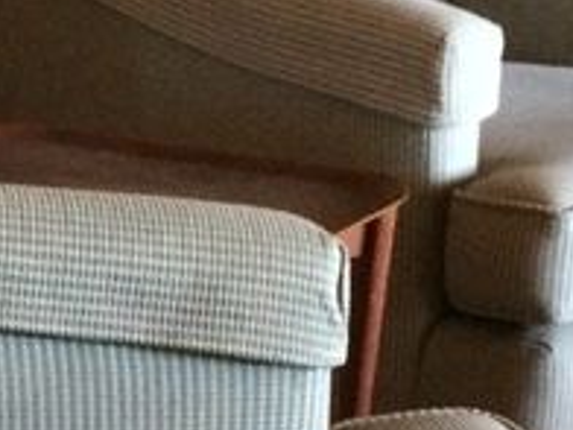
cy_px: 891
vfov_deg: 9.9
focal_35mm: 138
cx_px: -18
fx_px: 2284
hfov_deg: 14.1
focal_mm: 4.12
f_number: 2.2
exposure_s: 1/30
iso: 320
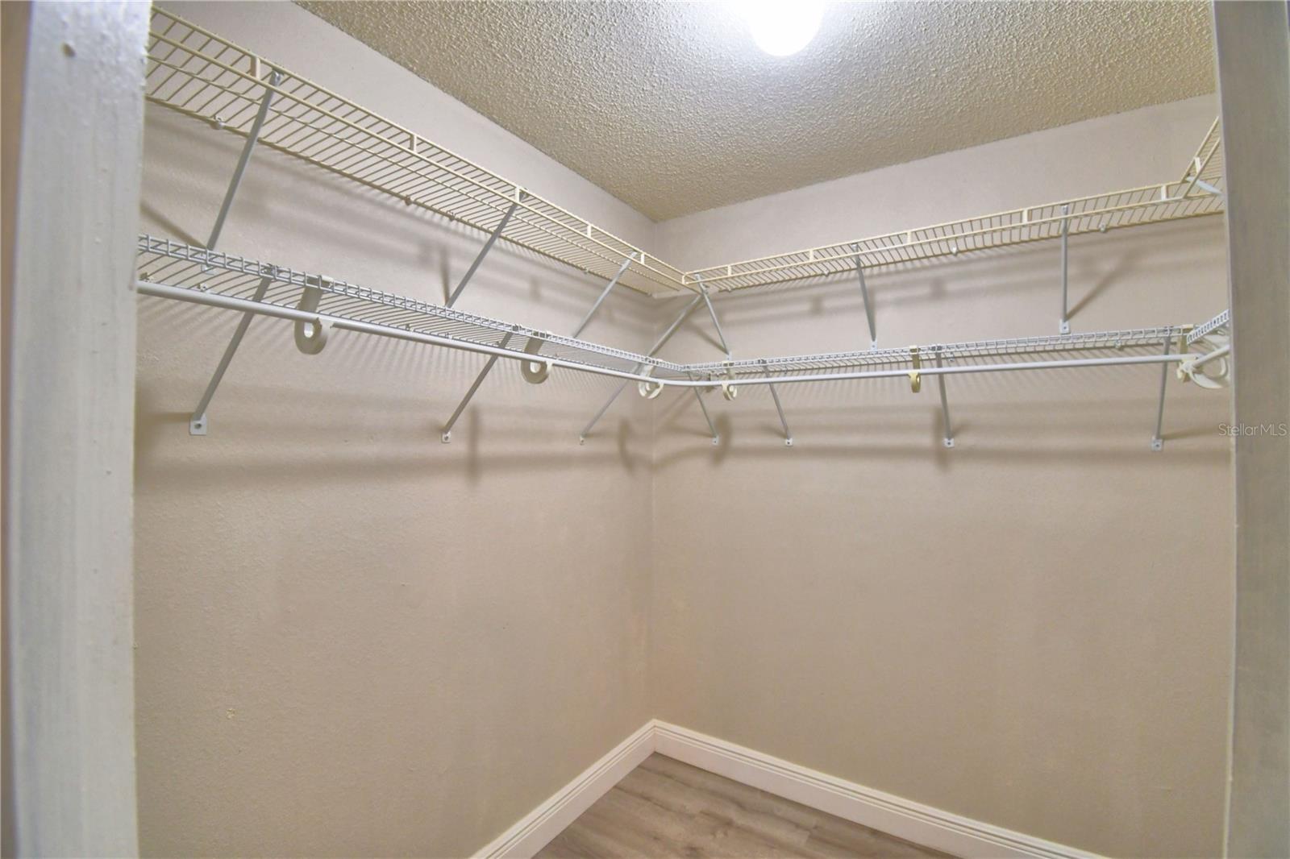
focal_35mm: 15
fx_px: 537
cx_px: 645
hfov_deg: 100.4
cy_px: 430
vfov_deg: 77.3
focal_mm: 10
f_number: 4.5
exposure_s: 1/30
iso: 640
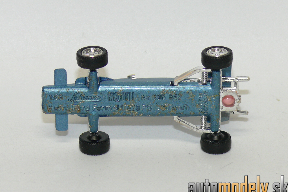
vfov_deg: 7.7
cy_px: 93
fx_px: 1432
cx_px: 144
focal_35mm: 179
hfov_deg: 11.5
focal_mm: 20.3
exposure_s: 1/30
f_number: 3.2
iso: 100
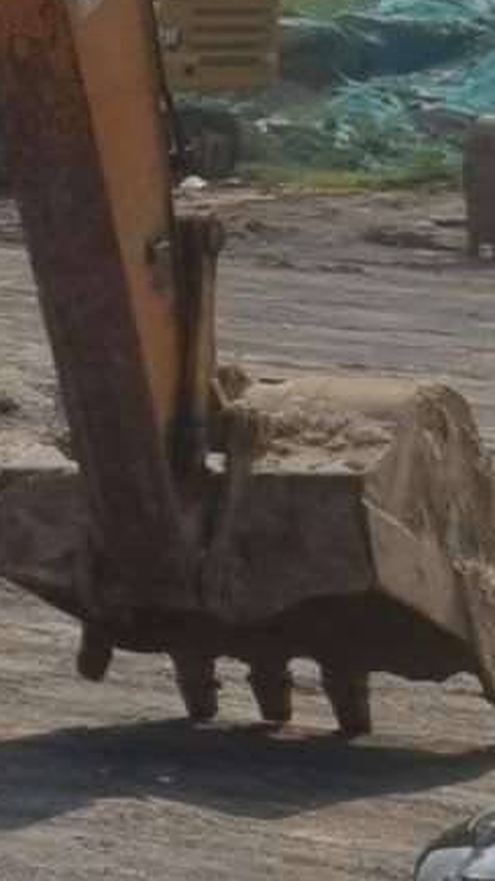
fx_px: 4067
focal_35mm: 174
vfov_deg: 12.4
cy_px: 427
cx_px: -1412
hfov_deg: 6.0
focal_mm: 6.71
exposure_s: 1/10000
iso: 50
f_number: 1.9
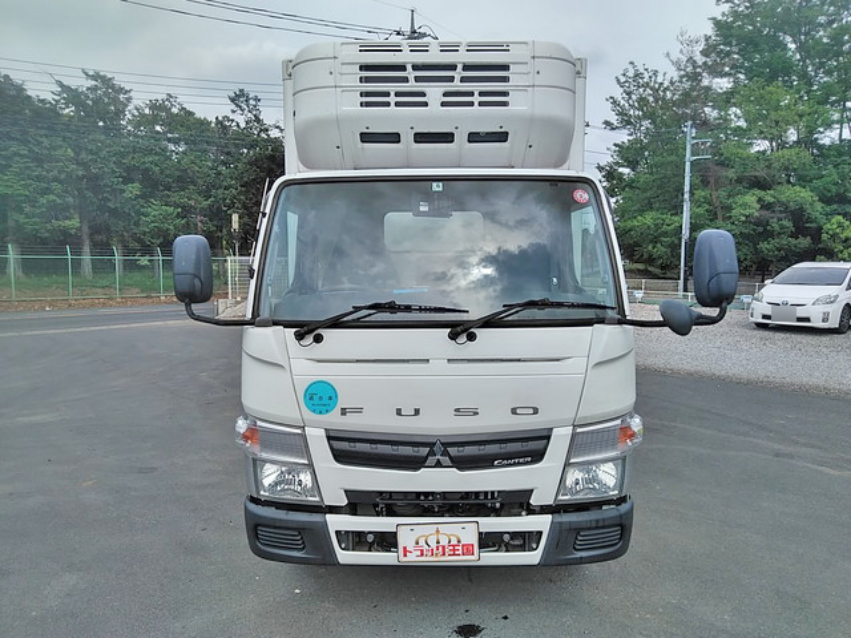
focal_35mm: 27
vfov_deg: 51.4
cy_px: 319
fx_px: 664
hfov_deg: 65.3
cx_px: 426
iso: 60
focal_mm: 3.46
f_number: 2.2
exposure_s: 1/1587
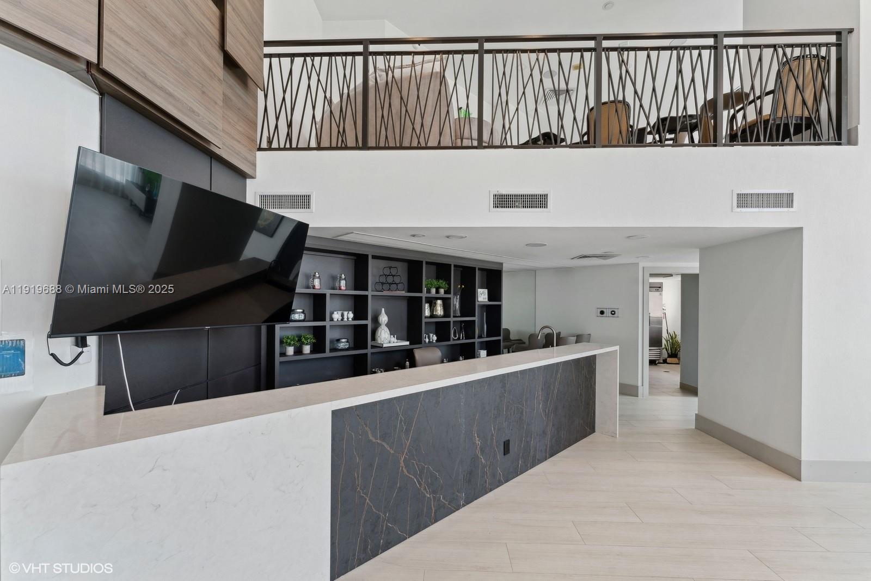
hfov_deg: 104.2
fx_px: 339
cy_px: 290
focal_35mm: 14
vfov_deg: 81.2
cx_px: 436
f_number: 9
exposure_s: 1/10
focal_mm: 14
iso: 250
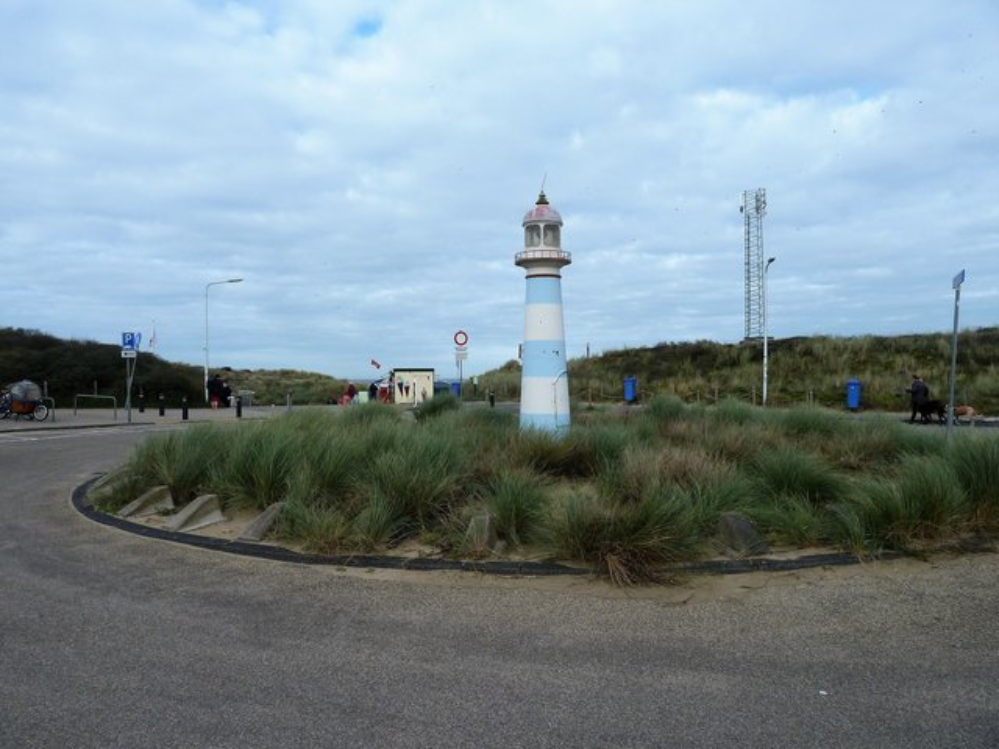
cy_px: 374
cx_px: 500
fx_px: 721
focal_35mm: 25
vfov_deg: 54.9
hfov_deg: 69.4
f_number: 4
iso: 80
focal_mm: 4.1
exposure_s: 1/500
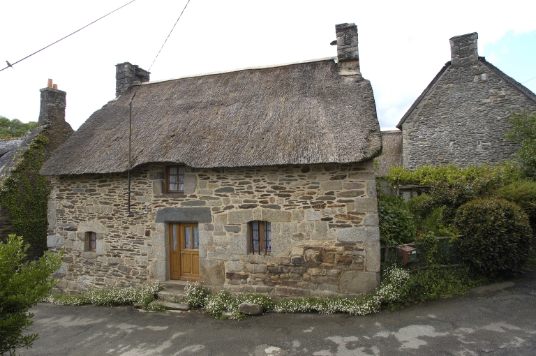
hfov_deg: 81.3
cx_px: 268
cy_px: 178
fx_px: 312
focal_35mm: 21
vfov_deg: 59.4
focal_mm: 14
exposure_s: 1/60
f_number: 14
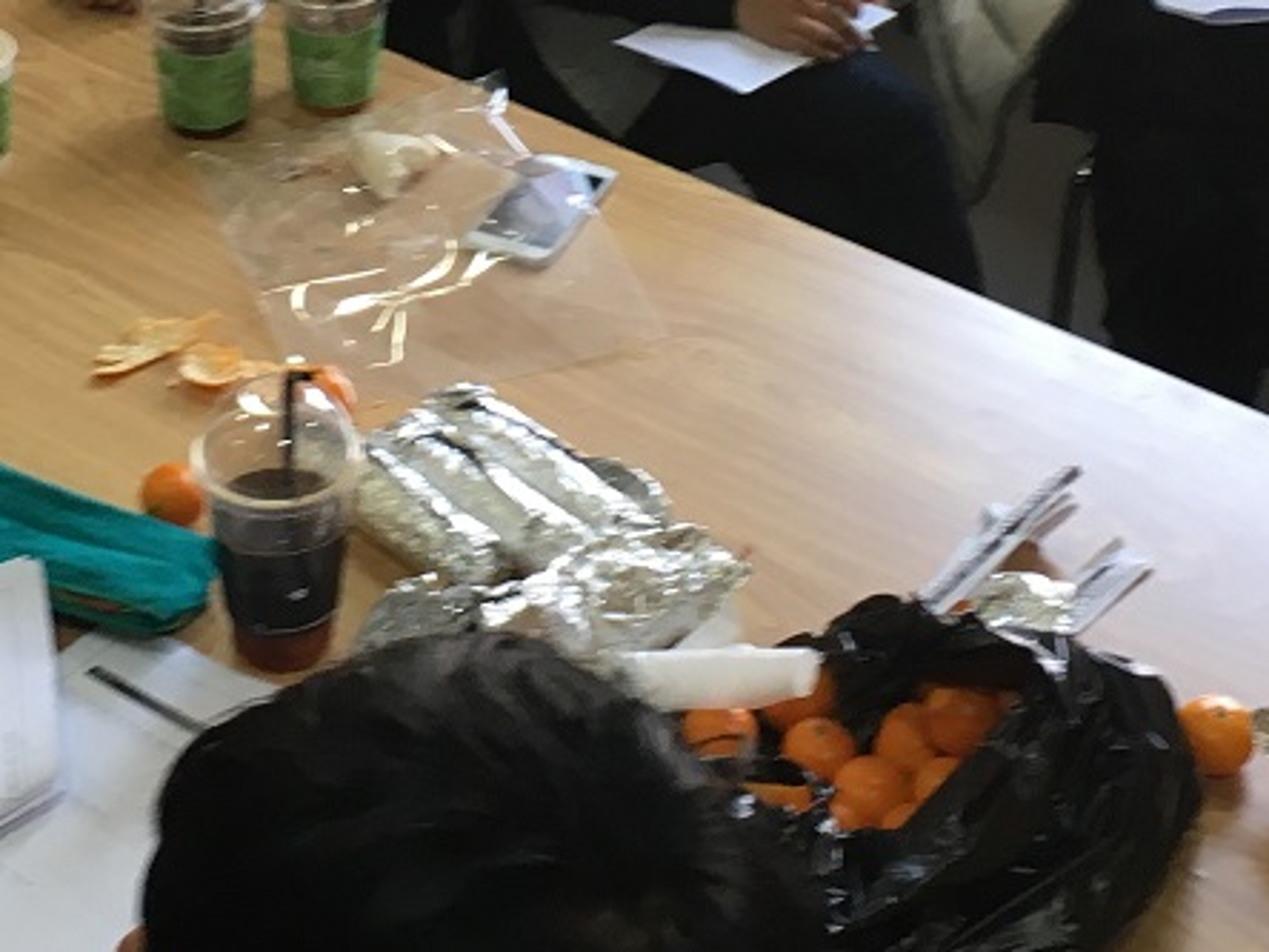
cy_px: -24
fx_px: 3116
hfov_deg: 22.9
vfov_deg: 16.9
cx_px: 437
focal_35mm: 85
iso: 50
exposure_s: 1/30
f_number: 2.2
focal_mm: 4.15
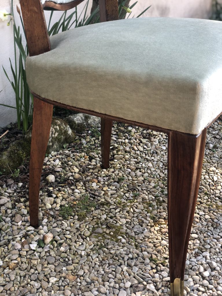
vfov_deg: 36.8
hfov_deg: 28.0
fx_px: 445
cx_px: 111
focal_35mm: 52
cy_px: 148
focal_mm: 6
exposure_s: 1/60
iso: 25
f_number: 2.4
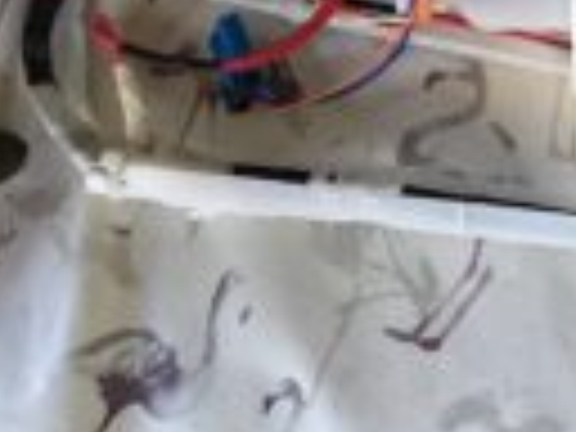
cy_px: -68
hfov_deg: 17.9
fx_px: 1614
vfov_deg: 14.8
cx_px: 882
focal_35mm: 97
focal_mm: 3.3
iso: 160
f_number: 2.4
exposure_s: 1/60
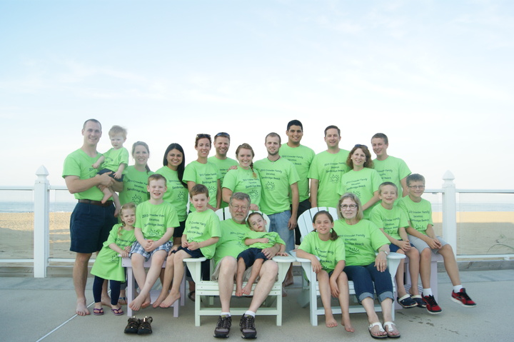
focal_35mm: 27
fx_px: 385
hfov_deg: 67.4
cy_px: 171
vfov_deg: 47.9
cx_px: 257
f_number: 9
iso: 100
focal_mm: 18
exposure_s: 1/80
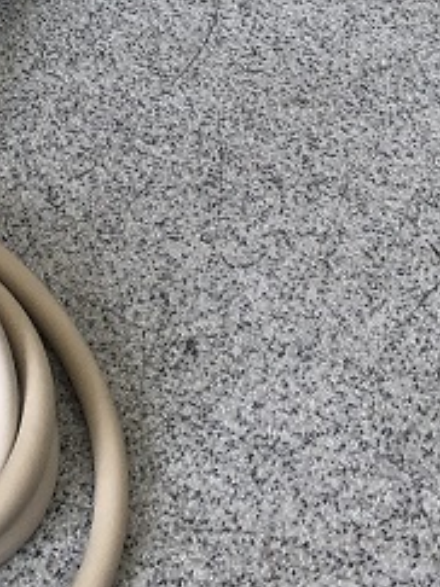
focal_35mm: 116
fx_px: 1968
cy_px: -399
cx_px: -280
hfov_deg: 12.0
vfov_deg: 15.2
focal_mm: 3.99
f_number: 1.8
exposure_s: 1/120
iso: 25
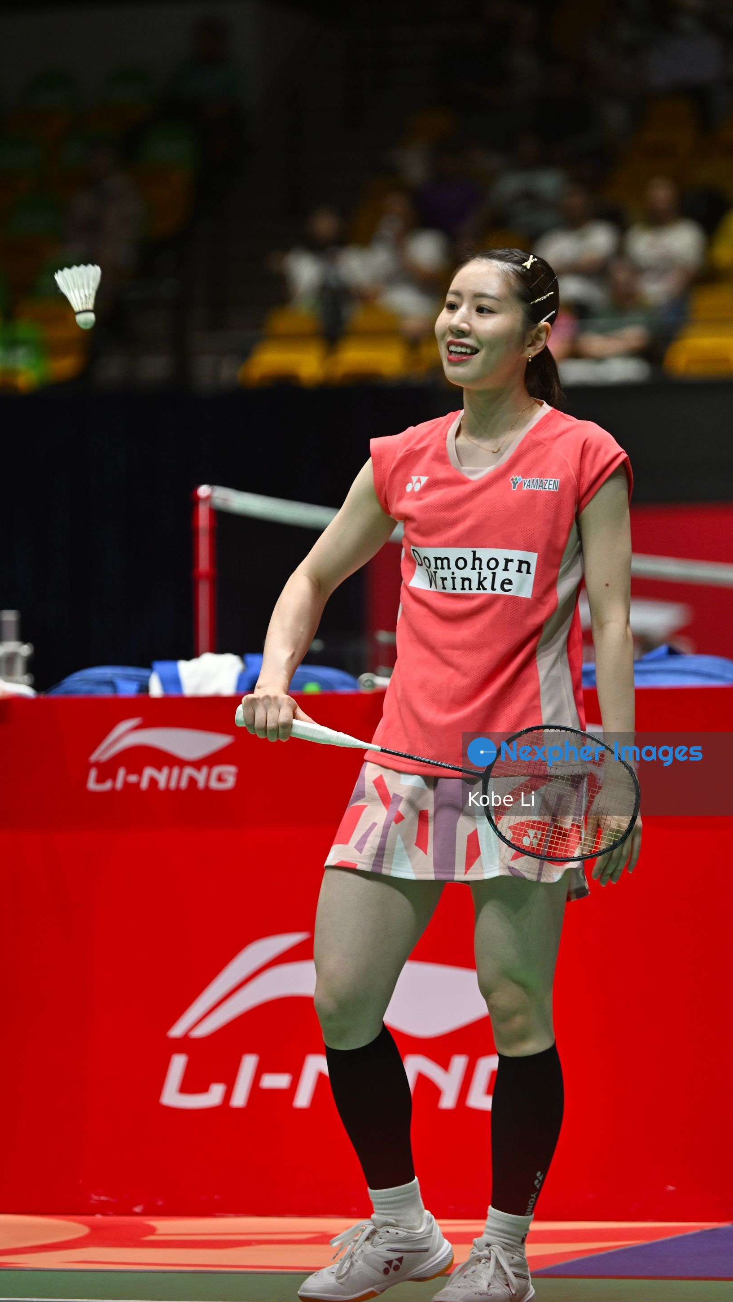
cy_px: 647
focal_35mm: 157
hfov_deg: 7.7
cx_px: 381
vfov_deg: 13.7
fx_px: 5423
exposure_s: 1/640
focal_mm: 145
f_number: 2.8
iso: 1000
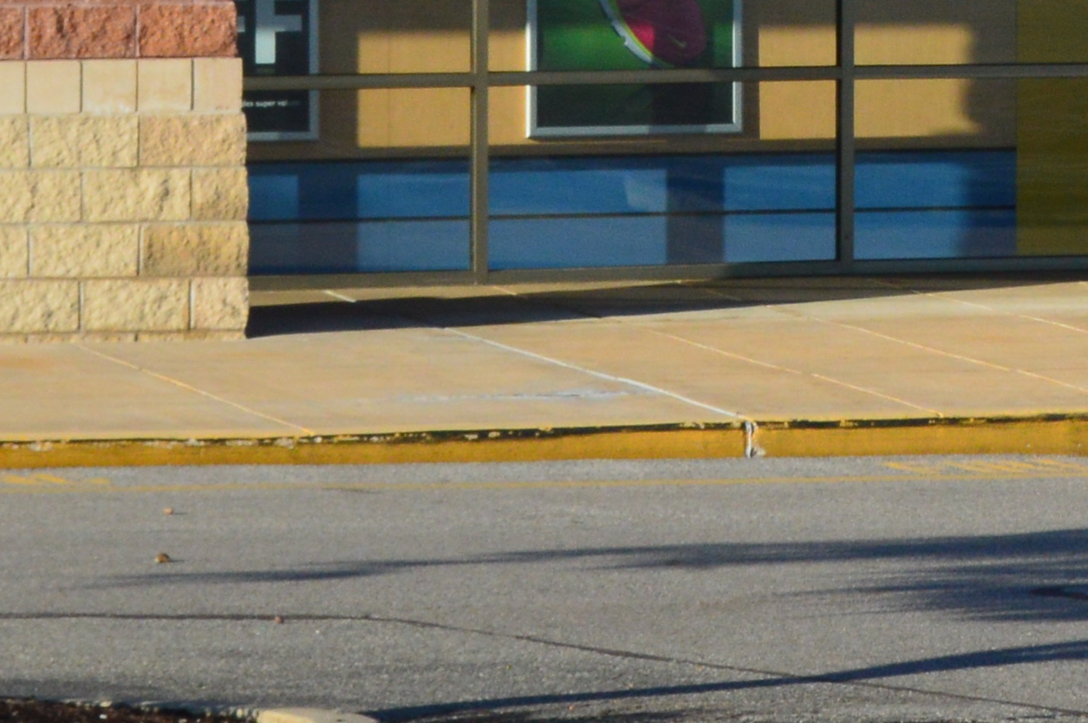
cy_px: -478
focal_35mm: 302
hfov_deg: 6.6
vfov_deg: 4.5
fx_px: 9117
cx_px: 2139
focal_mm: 42
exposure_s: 1/400
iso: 400
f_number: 11
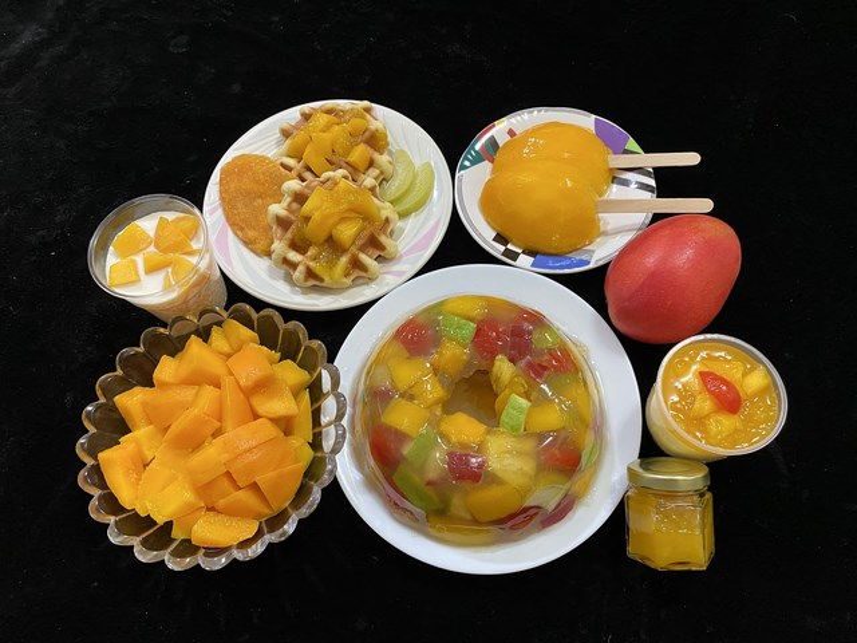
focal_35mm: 26
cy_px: 322
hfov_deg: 67.3
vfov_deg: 53.1
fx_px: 644
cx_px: 428
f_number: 1.8
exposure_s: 1/60
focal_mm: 4.25
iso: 400
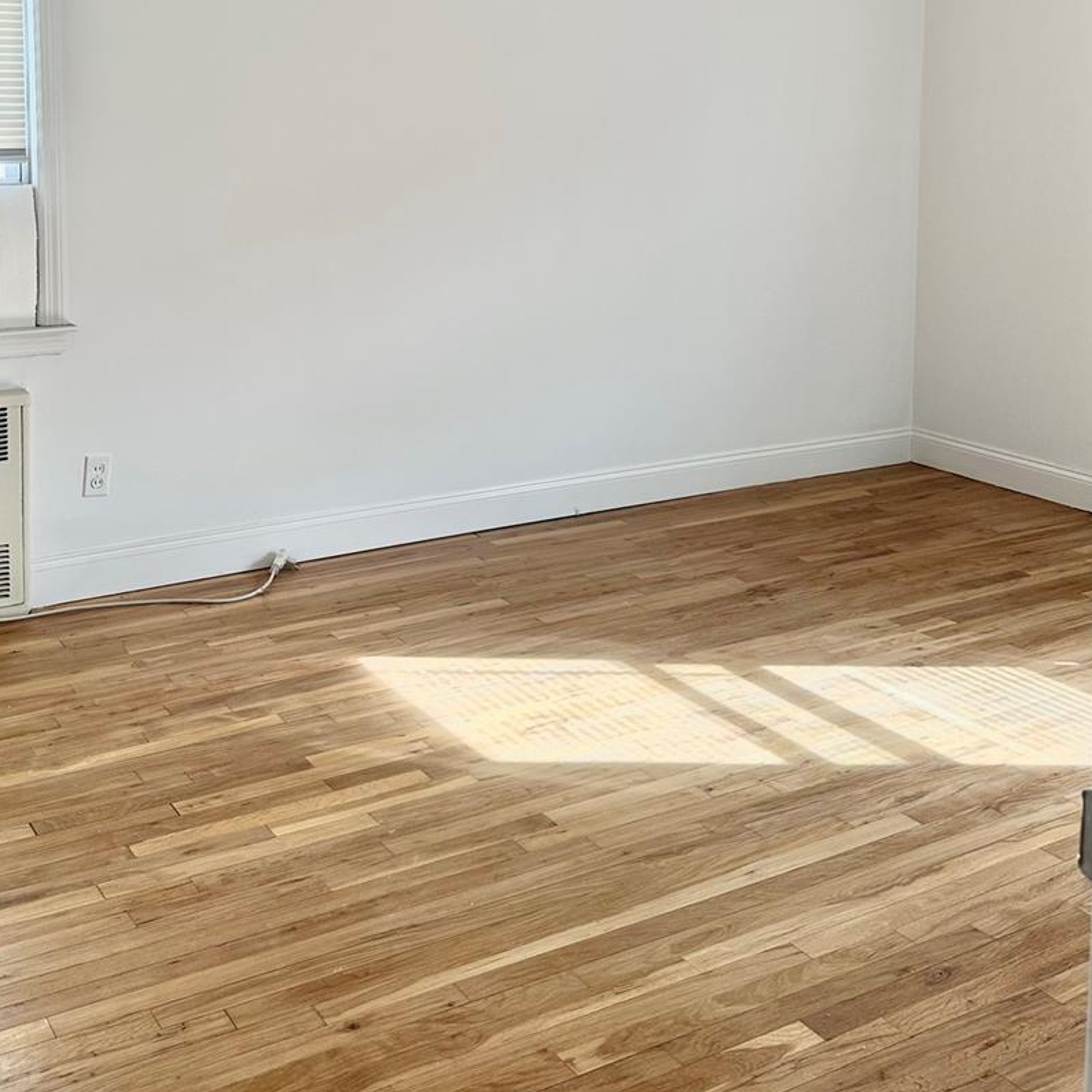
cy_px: 239
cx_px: 448
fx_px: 1463
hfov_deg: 40.8
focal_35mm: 41
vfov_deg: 39.5
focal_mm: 6.86
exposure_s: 1/121
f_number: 1.78
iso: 80
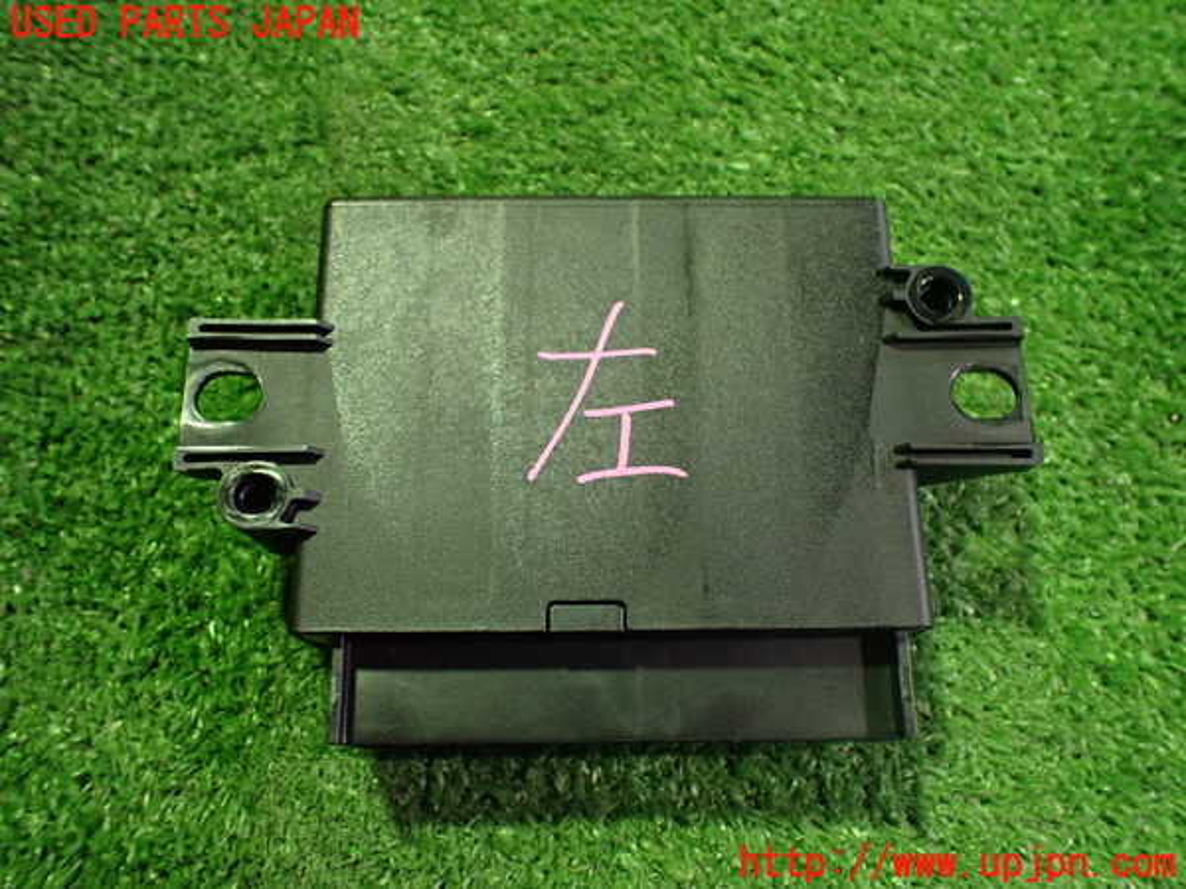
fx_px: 1028
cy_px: 444
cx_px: 593
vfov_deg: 46.8
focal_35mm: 30
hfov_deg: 60.0
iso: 800
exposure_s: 1/40
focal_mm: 5.4
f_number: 2.3
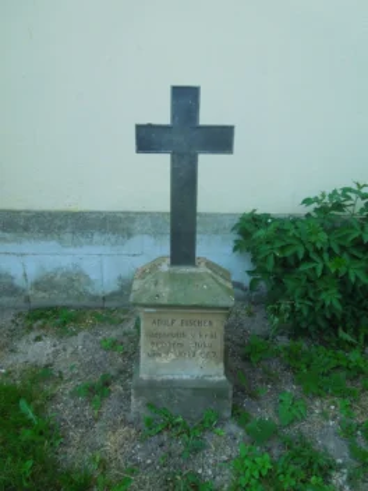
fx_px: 354
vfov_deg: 69.4
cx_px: 184
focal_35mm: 25
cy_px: 246
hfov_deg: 54.9
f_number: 6.6
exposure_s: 1/400
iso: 400
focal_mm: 4.5
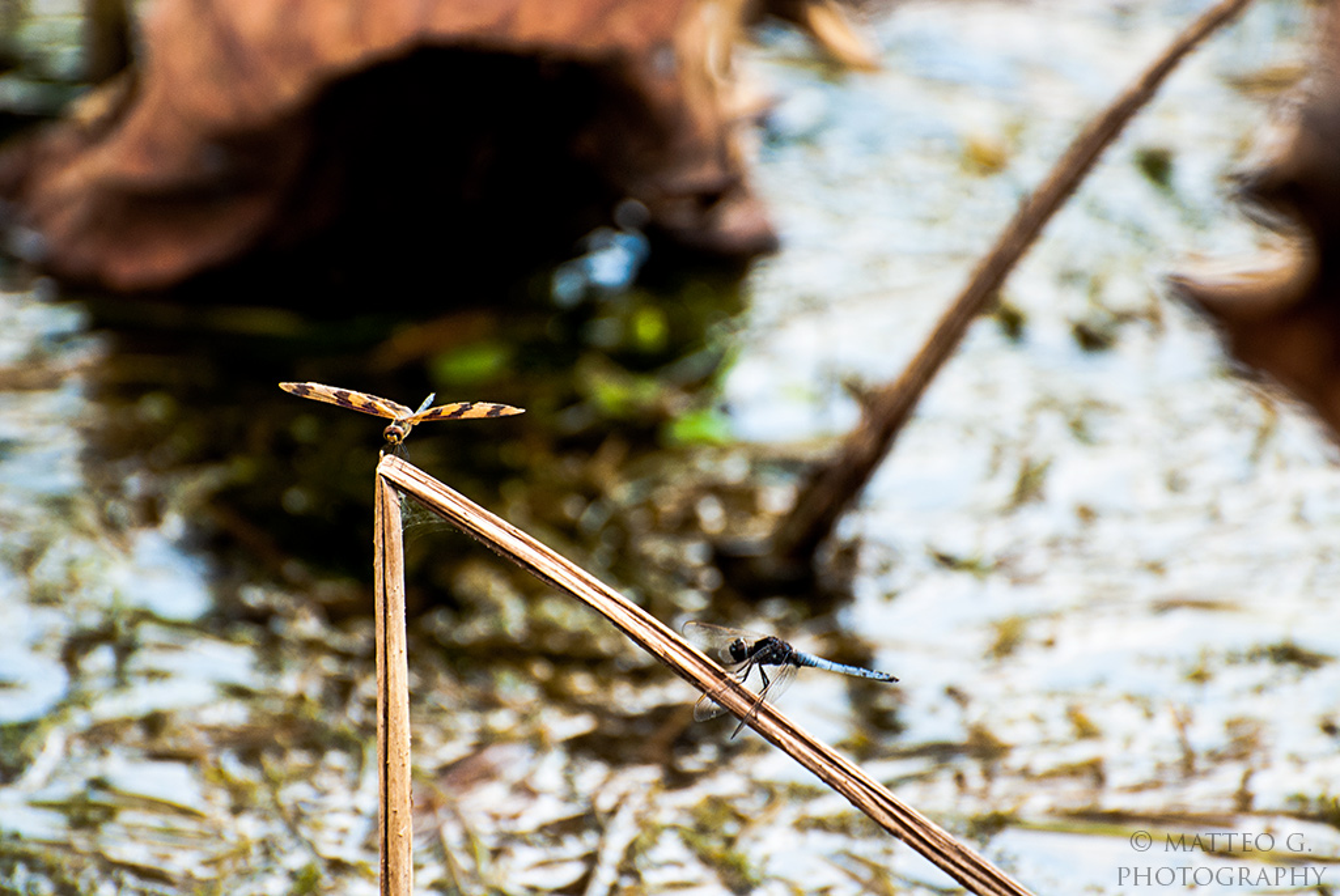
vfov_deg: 3.4
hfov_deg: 5.1
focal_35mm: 405
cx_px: 670
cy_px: 448
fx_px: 15090
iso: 200
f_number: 5.6
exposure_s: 1/160
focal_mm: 270
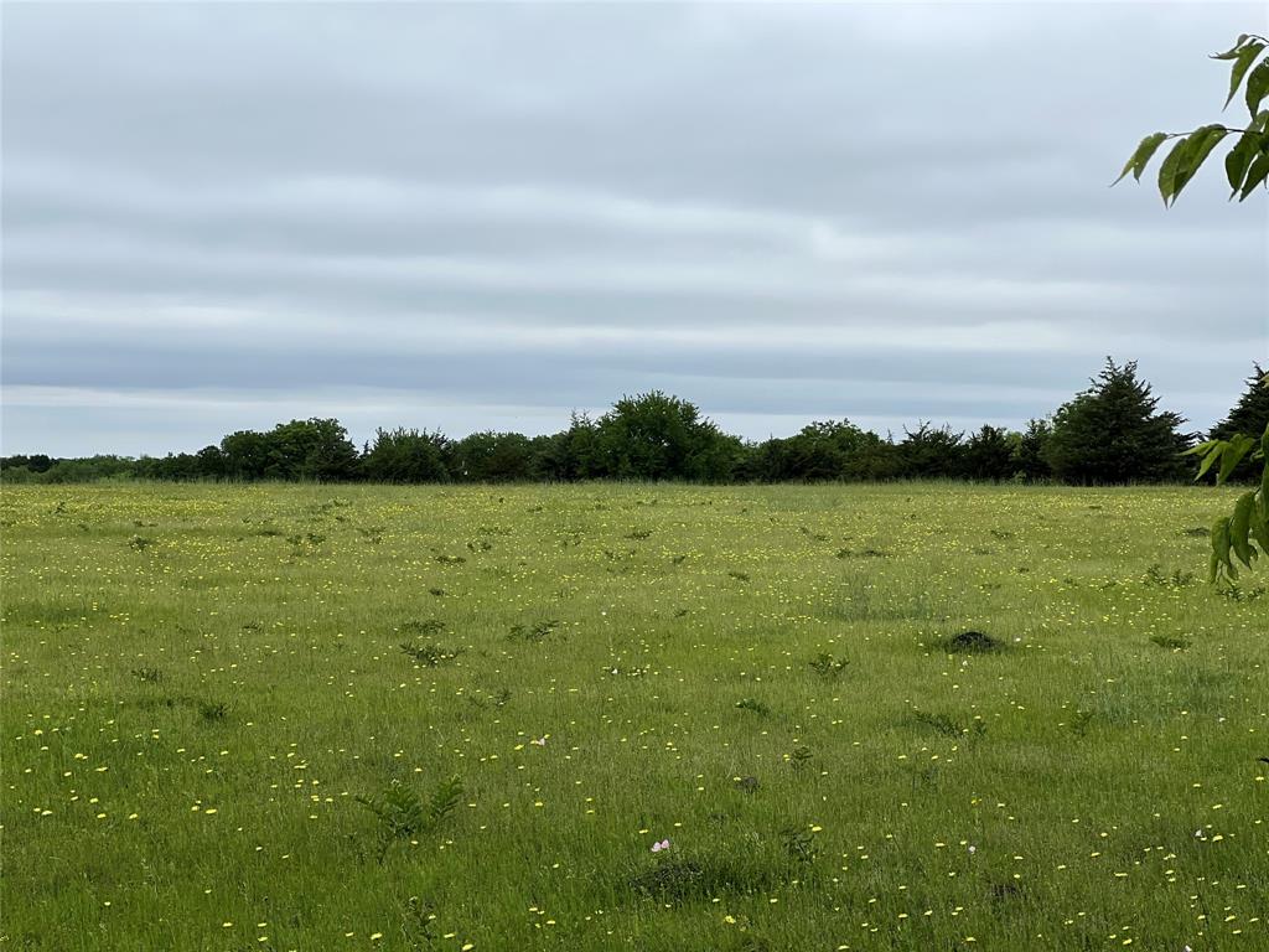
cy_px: 476
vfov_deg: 19.1
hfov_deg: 25.3
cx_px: 634
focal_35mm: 77
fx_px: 2823
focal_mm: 9
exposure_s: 1/1206
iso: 32
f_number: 2.8
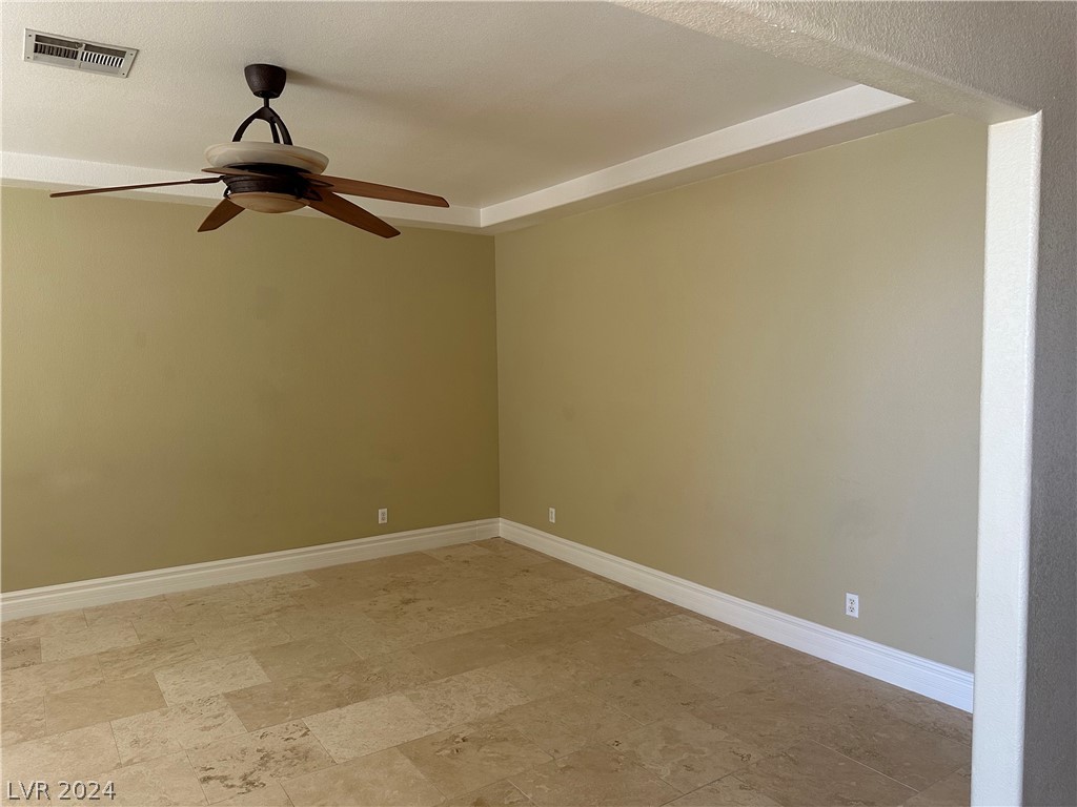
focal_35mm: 24
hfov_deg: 71.6
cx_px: 538
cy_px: 404
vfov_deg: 56.8
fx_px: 747
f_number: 1.78
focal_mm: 6.86
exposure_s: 1/121
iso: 200
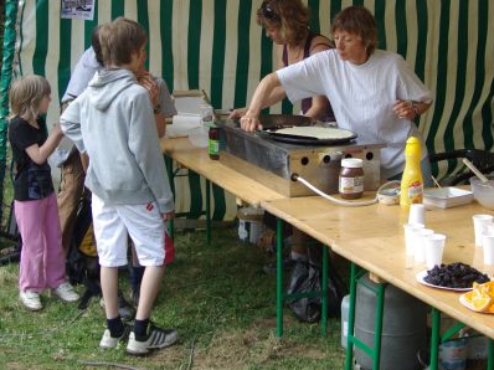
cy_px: 74
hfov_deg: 26.3
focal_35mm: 74
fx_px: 1055
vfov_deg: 19.7
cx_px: 246
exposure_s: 1/90
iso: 100
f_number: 4.5
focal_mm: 34
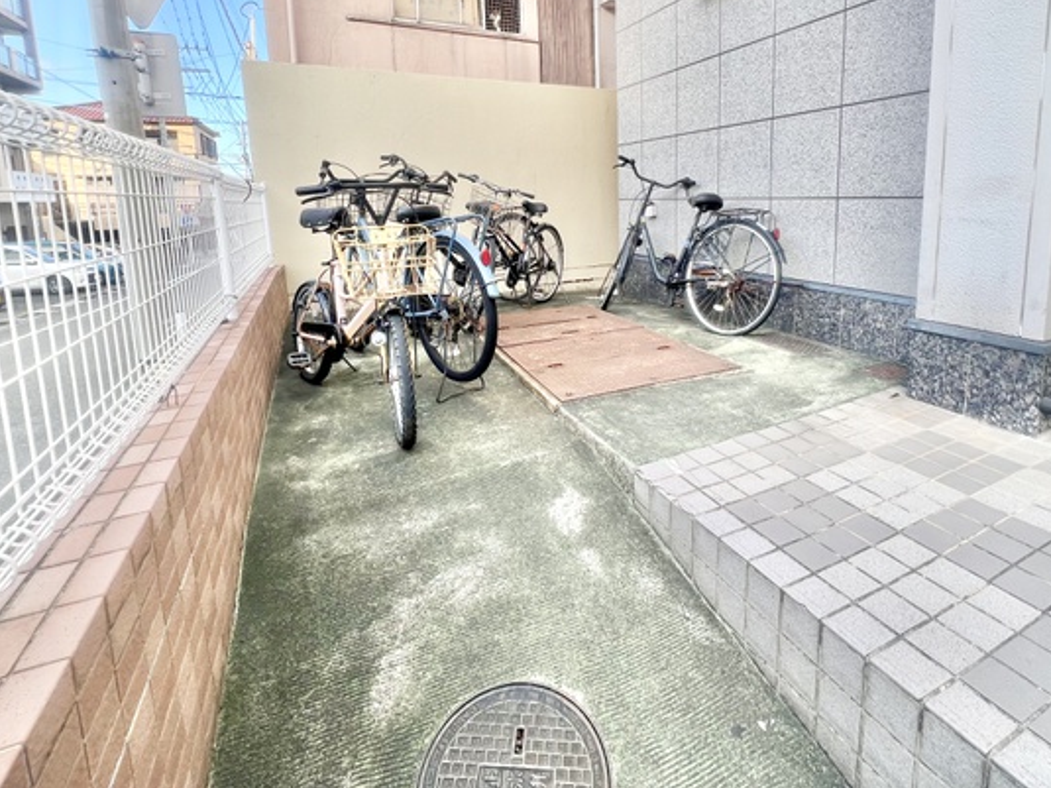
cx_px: 589
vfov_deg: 72.8
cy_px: 274
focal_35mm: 17
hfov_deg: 90.6
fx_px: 516
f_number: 1.8
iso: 32
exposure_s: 1/139
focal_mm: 1.57
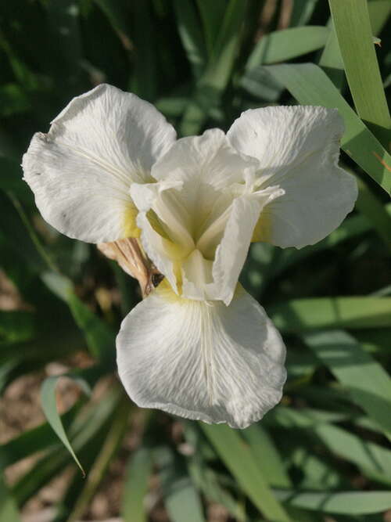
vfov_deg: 12.4
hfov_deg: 9.3
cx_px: 196
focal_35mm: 159
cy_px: 261
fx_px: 2395
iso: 100
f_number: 5.6
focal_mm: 40.23
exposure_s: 1/1000
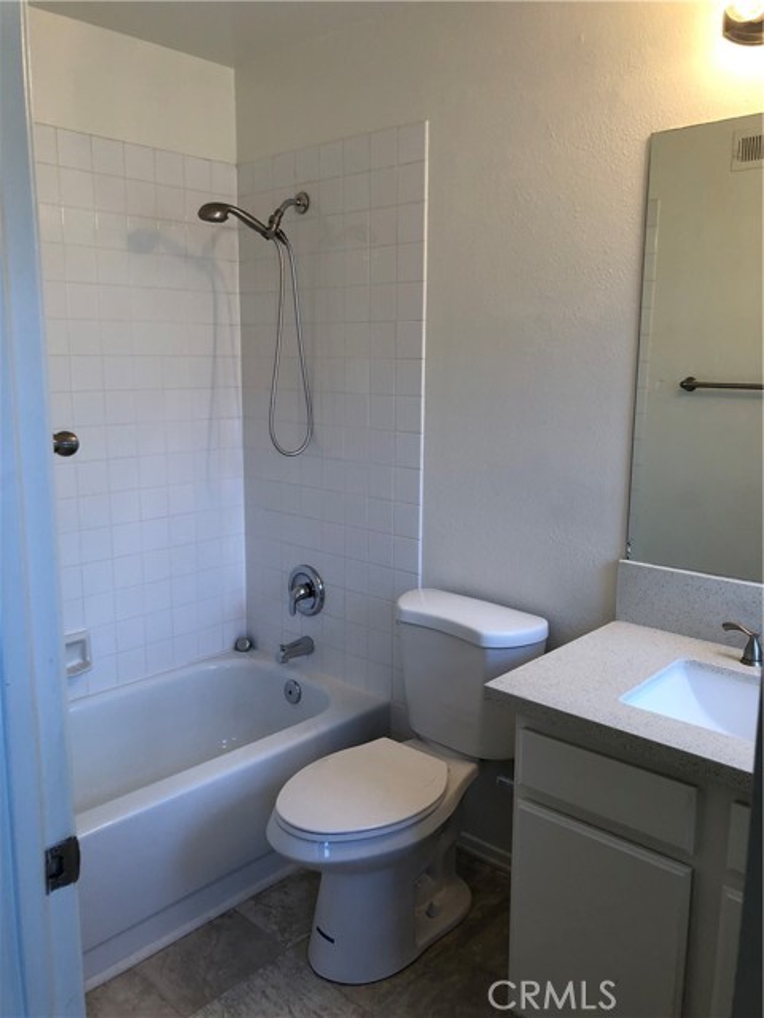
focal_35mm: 28
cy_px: 509
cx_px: 382
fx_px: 824
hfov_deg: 49.7
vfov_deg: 63.4
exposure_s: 1/120
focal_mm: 3.99
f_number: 1.8
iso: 64
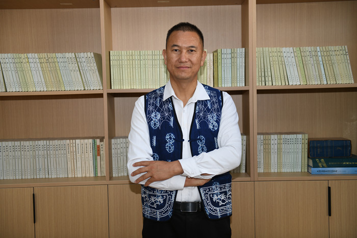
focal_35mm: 48
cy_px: 119
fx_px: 476
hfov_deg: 41.1
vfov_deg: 28.0
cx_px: 178
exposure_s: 1/125
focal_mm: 48
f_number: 2.8
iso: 200
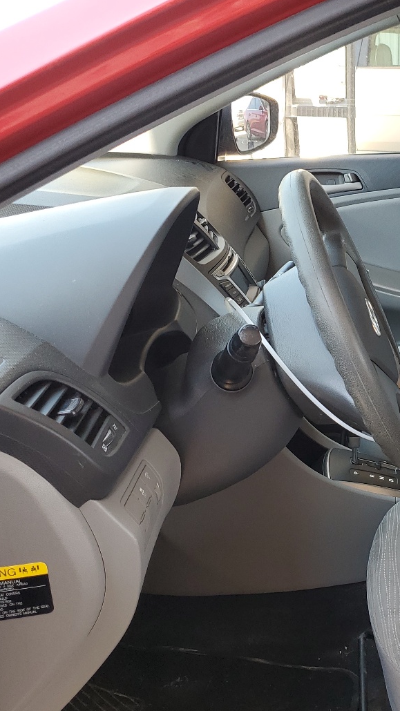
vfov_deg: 46.3
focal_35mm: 44
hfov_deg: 24.7
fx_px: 830
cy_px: 410
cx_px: 467
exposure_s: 1/132
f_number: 1.5
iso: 50
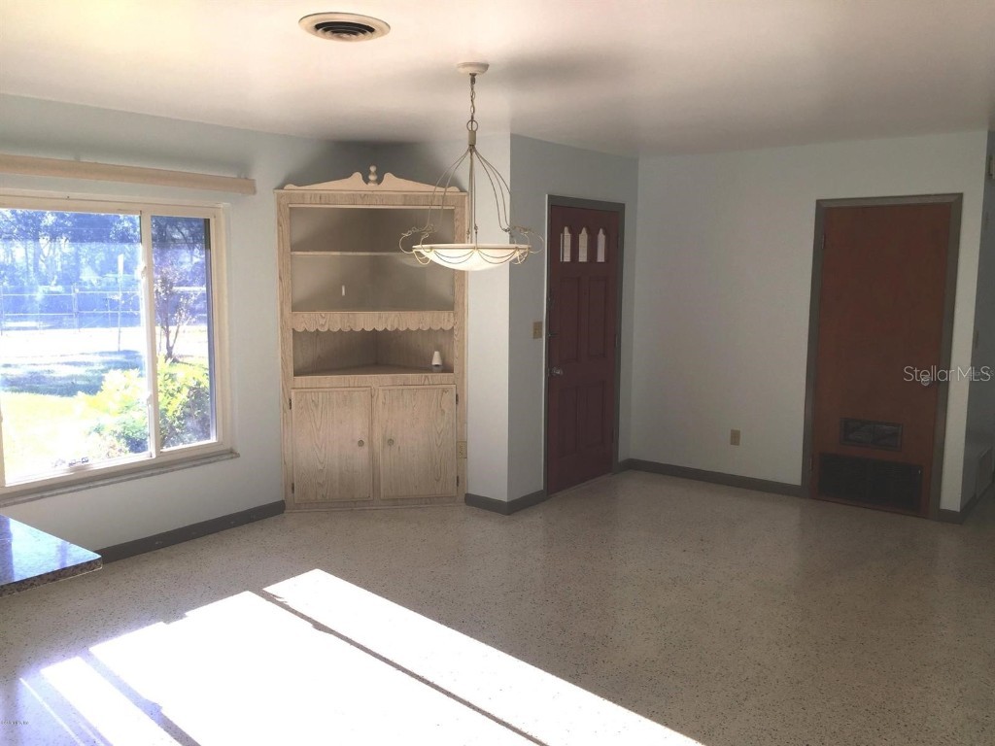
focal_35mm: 29
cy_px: 373
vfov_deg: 48.2
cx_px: 498
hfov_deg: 61.7
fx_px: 834
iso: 32
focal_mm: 4.15
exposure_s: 1/173
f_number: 2.2
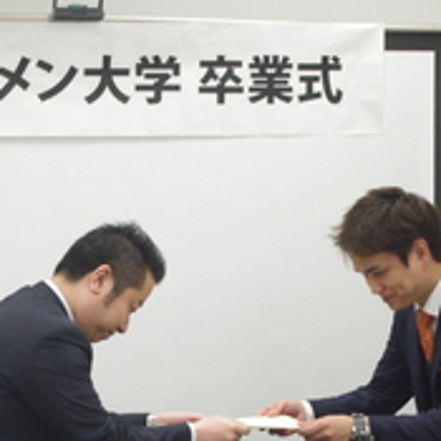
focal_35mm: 166
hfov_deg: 10.5
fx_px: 2393
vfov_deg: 10.5
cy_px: 383
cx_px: 149
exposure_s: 1/160
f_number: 5.6
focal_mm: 40
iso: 1600
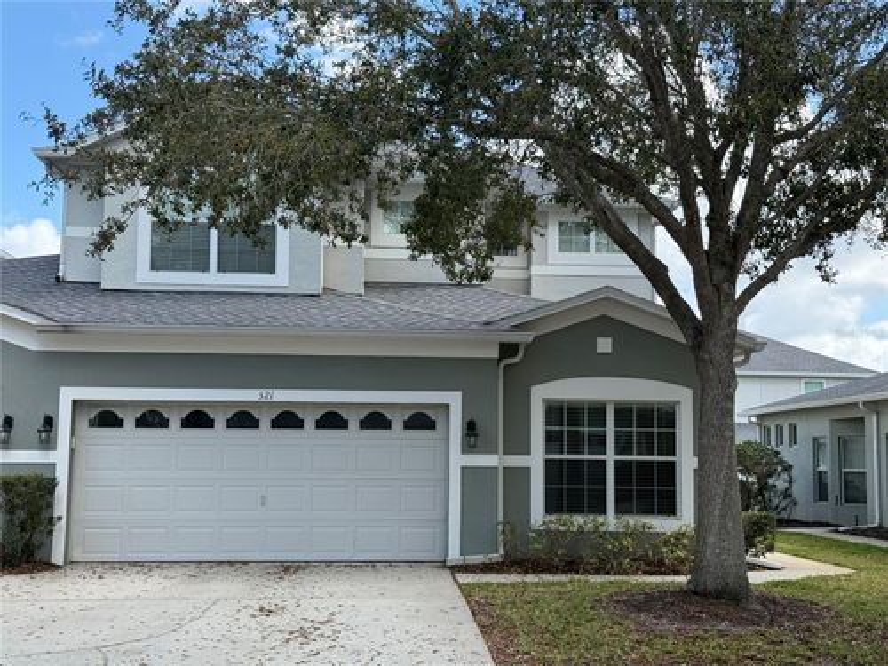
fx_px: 1231
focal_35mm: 48
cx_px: 444
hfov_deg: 39.7
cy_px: 333
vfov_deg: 30.3
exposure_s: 1/1484
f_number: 1.78
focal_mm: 6.76
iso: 100
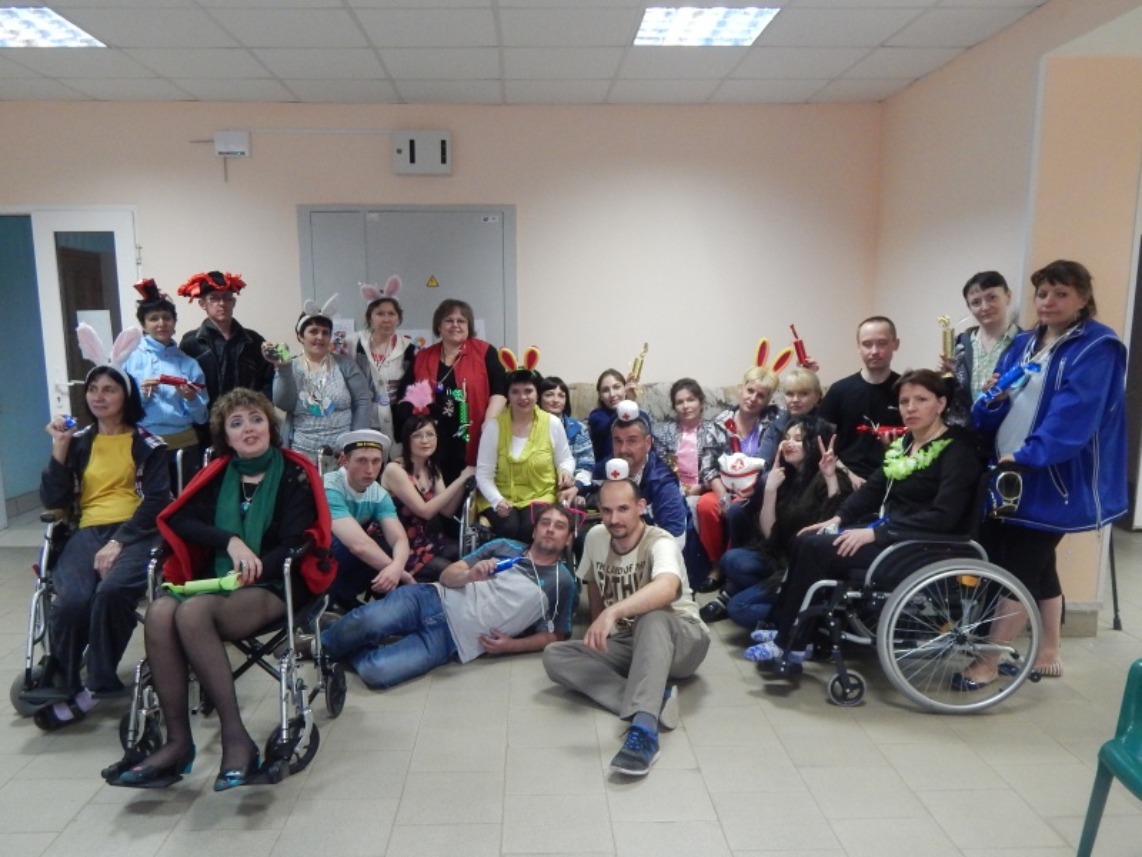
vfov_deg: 61.1
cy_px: 428
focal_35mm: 22
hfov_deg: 76.4
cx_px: 571
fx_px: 726
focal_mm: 4
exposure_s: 1/25
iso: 400
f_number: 3
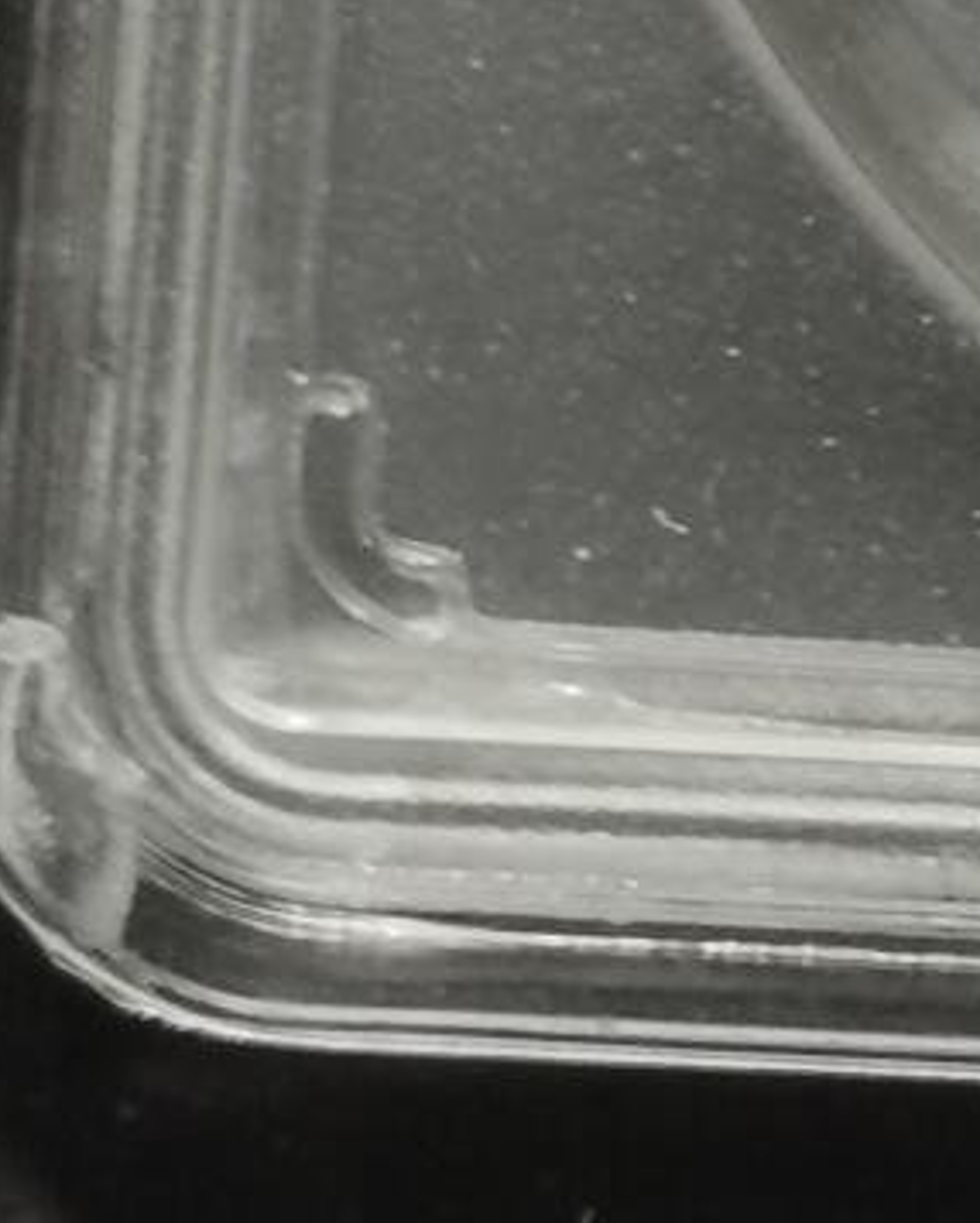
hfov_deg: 5.1
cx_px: 1909
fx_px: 10867
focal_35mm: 300
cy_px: -1641
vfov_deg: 6.2
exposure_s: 1/90
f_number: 1.8
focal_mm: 5.58
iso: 64
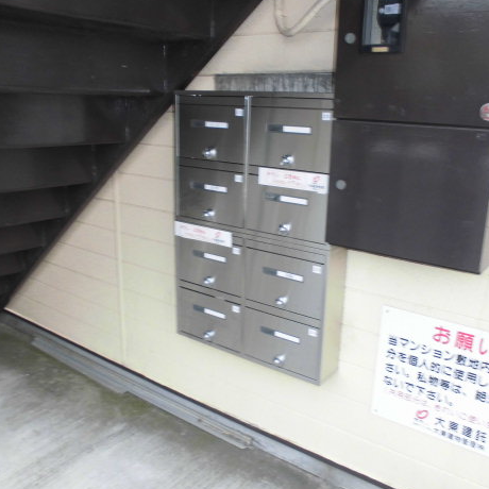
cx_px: 262
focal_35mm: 32
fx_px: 511
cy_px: 248
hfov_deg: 51.1
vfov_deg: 51.1
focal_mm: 4.6
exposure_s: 1/100
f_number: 3.5
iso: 100
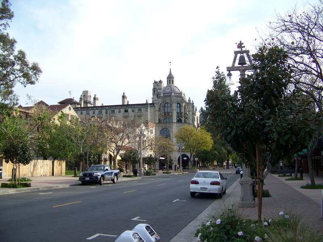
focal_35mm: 36
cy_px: 121
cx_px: 162
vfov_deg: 39.7
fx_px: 336
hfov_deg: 51.4
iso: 64
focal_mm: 5.85
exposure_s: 1/320
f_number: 2.8
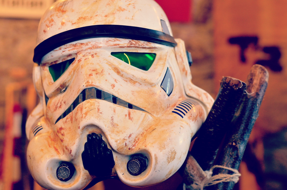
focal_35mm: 75
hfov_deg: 27.0
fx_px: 597
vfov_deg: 18.1
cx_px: 144
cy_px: 95
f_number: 3.5
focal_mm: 50
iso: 800
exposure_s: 1/100
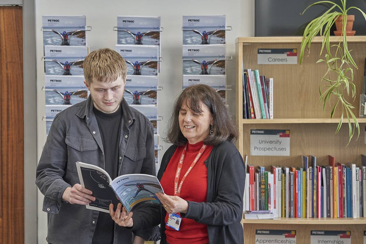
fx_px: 1555
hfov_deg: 13.4
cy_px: 132
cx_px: 169
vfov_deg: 9.0
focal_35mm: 153
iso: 1000
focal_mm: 135
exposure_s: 1/200
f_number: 2.8
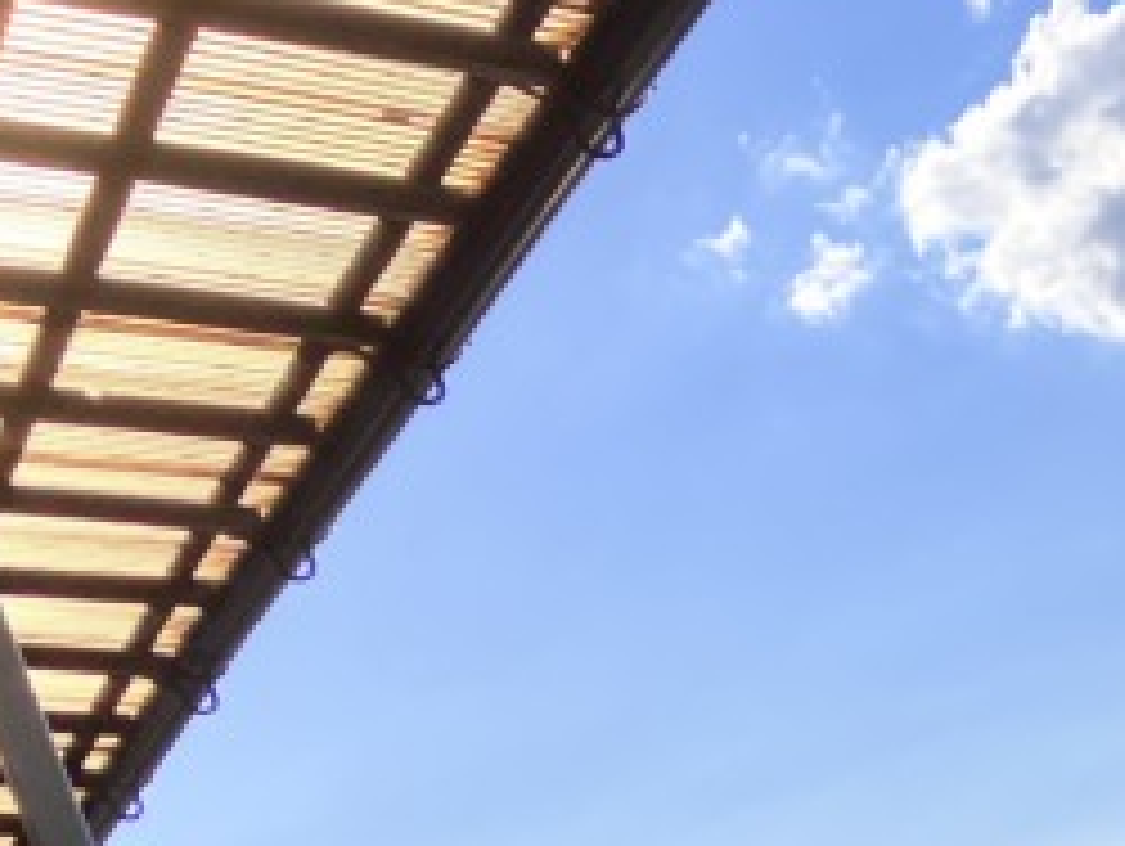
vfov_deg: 14.4
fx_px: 3058
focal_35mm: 94
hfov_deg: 18.0
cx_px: 1800
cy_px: 1368
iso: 32
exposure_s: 1/1567
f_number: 1.8
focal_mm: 3.99
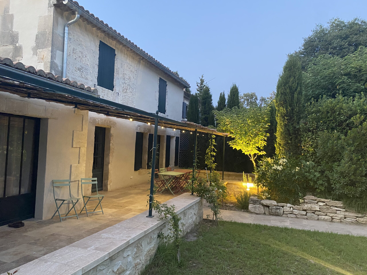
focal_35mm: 26
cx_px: 184
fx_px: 276
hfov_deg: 67.3
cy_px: 138
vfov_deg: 53.1
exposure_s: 1/52
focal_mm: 4.25
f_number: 1.8
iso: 500
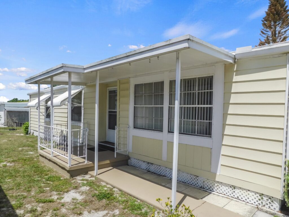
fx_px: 192
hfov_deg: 73.9
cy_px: 108
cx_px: 144
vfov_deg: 58.9
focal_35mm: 23
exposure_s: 1/640
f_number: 6
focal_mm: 4
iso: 125
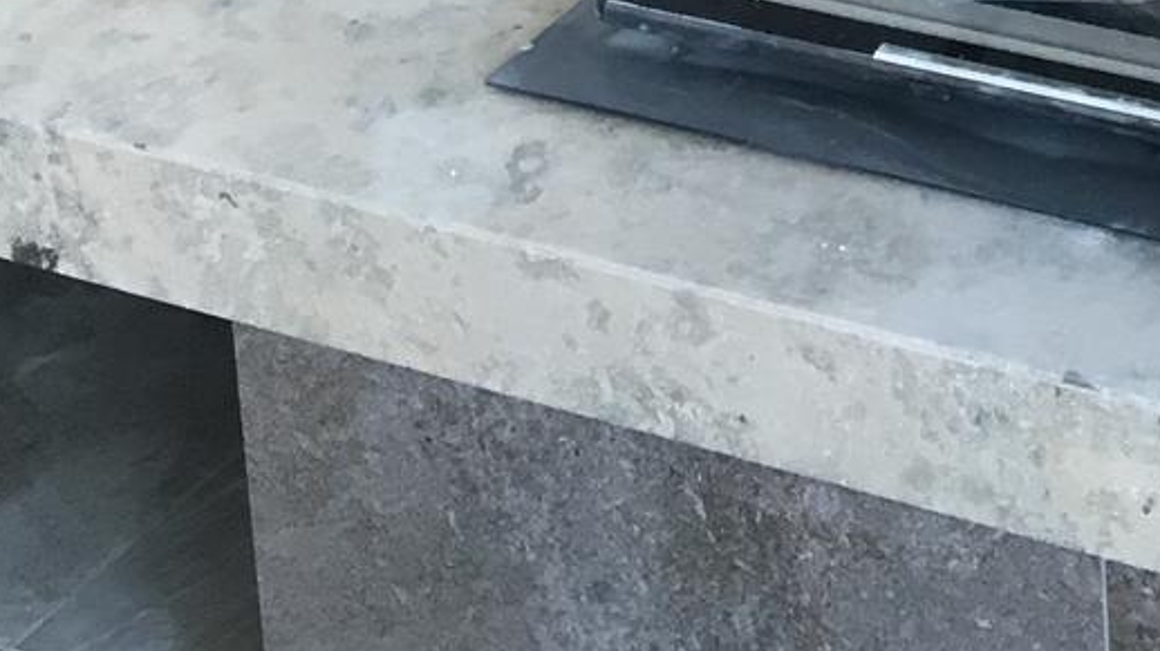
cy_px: -1206
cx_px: 1494
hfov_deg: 16.3
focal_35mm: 125
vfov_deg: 8.4
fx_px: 3844
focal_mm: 4.15
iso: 50
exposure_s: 1/33
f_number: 2.2
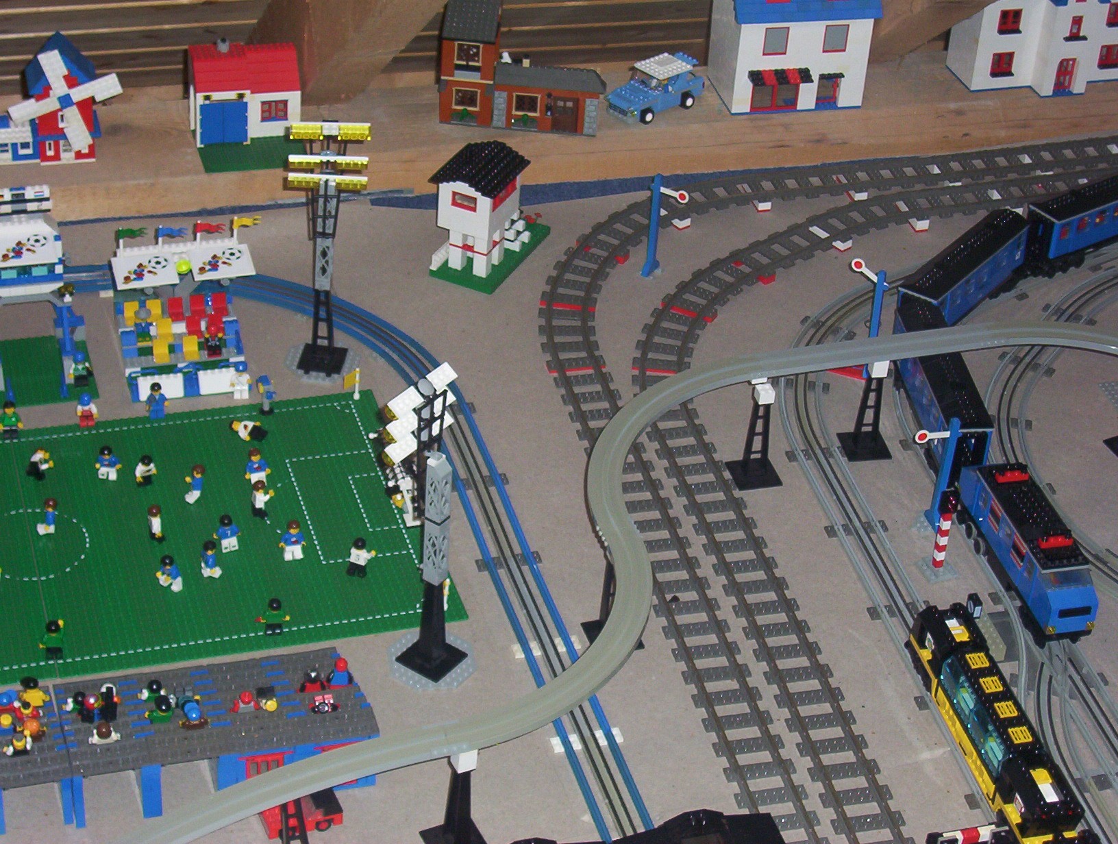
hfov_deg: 30.2
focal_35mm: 64
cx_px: 559
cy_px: 422
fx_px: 2072
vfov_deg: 23.0
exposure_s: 1/46.6
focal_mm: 9.98
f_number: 3.54
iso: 140
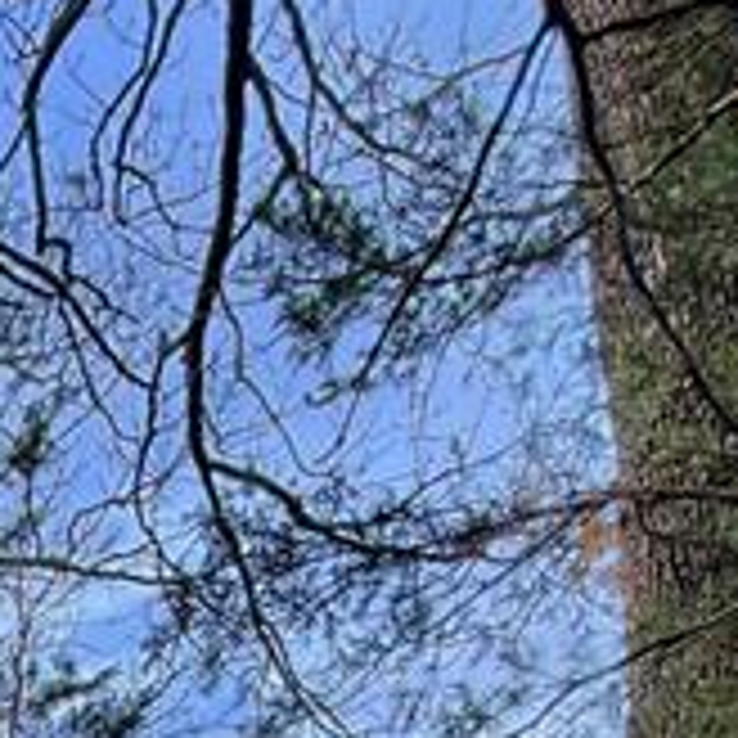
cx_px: -238
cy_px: 1498
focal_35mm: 58
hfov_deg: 25.2
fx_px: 1399
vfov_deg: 18.4
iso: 64
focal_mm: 2.22
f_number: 2.2
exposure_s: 1/297
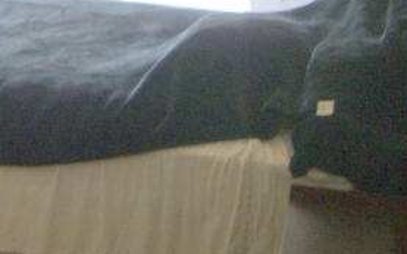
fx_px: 1031
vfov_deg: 13.9
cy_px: 1
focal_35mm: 93
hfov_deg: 21.6
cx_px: 12
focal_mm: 6.2
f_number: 2.7
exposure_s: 1/80
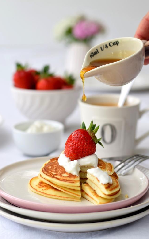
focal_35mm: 77
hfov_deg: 16.9
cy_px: 119
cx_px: 71
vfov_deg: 26.8
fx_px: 501
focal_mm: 50
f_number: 3.5
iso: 160
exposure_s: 1/200
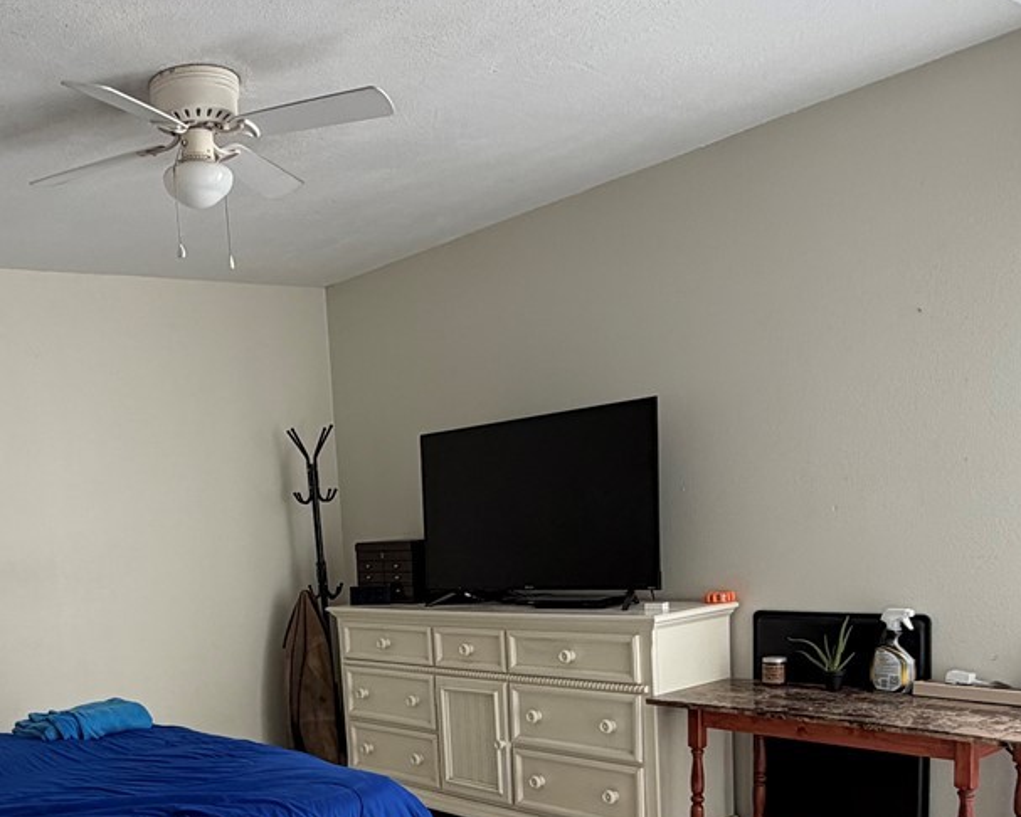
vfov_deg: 39.4
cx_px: 256
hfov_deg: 48.3
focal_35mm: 36
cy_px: 666
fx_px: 1088
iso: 80
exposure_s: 1/121
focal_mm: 2.22
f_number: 2.2
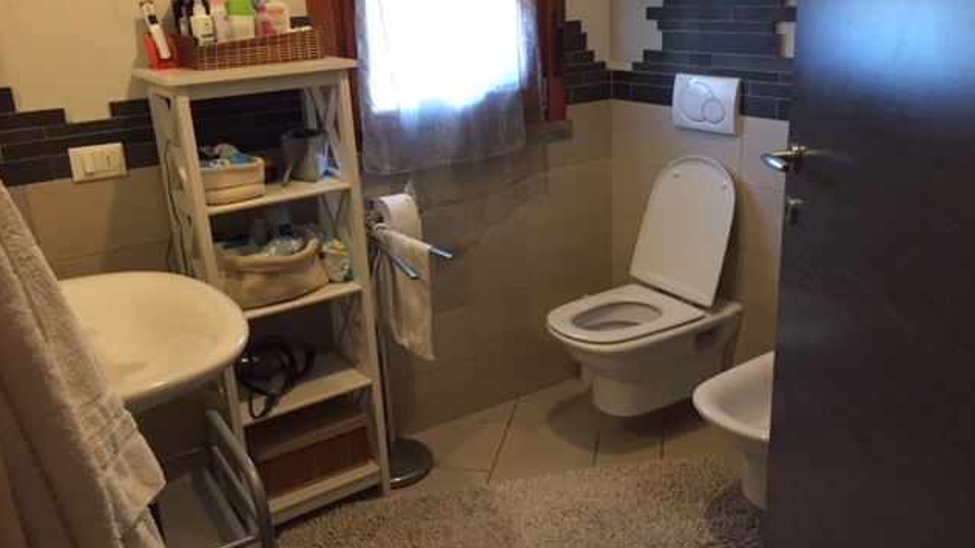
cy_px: 256
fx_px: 827
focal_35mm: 32
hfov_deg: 61.0
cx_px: 489
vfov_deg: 36.6
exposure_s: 1/25
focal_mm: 4.15
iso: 250
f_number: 2.2
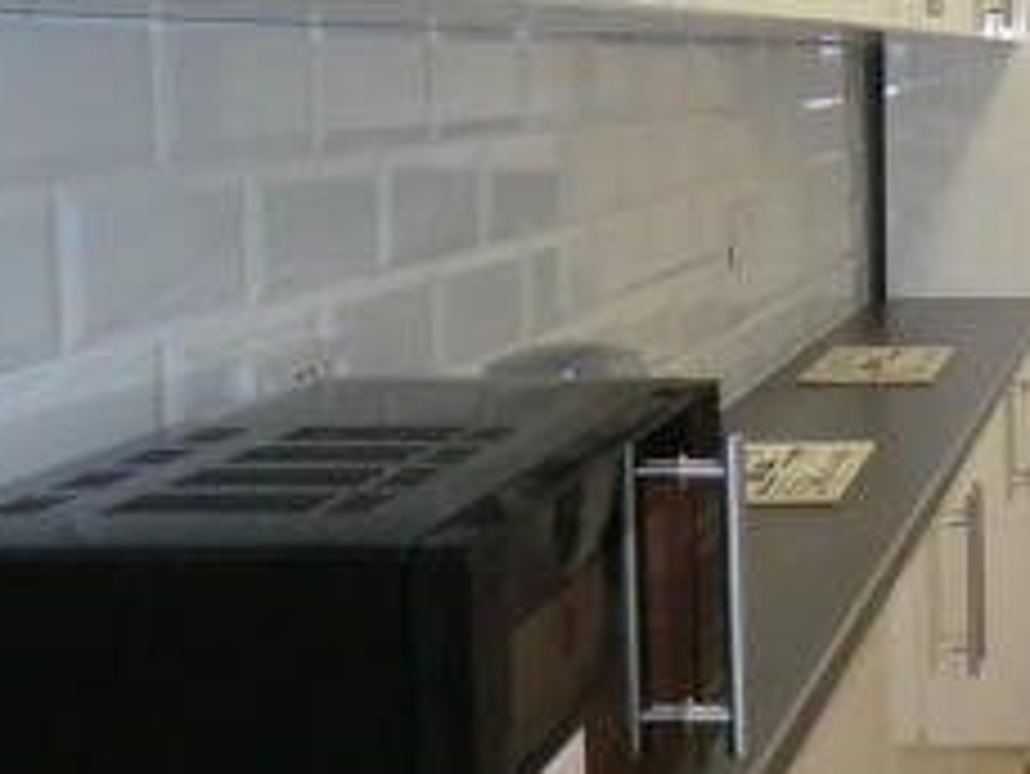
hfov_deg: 28.7
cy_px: 151
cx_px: 1136
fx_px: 1816
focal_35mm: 61
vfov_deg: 23.7
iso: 400
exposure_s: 1/60
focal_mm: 4.3
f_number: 3.2
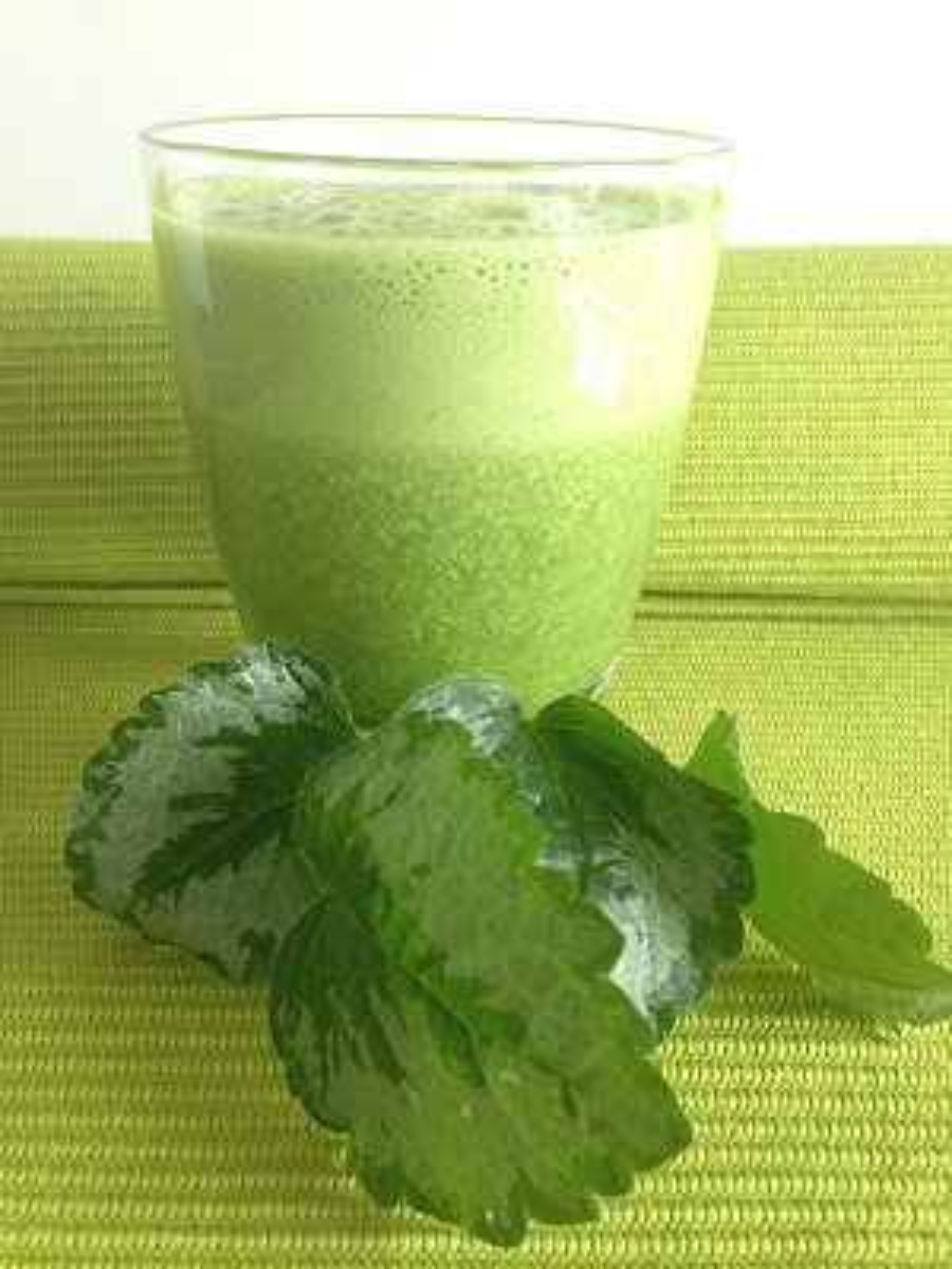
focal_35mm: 33
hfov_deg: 42.9
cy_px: 634
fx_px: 1210
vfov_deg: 55.4
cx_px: 476
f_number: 2.4
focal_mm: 4.12
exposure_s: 1/24
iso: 50
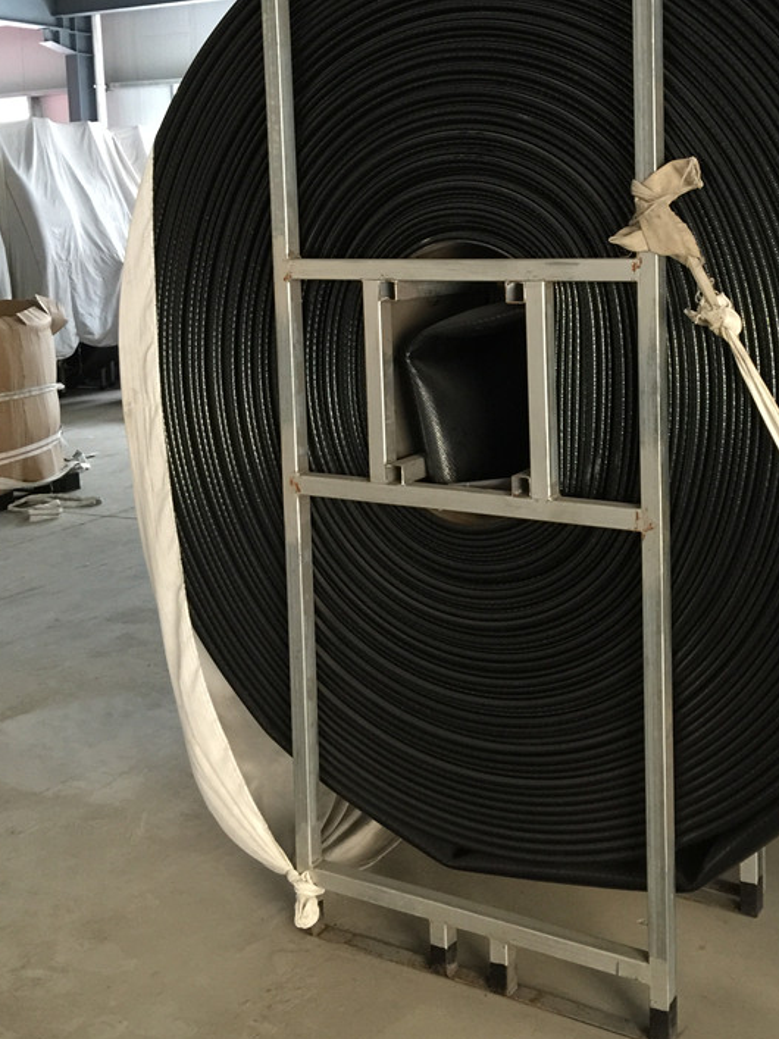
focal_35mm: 41
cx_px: 541
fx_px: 1231
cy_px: 335
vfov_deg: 45.0
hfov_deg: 34.7
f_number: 2.2
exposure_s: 1/15
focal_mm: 4.15
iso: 100
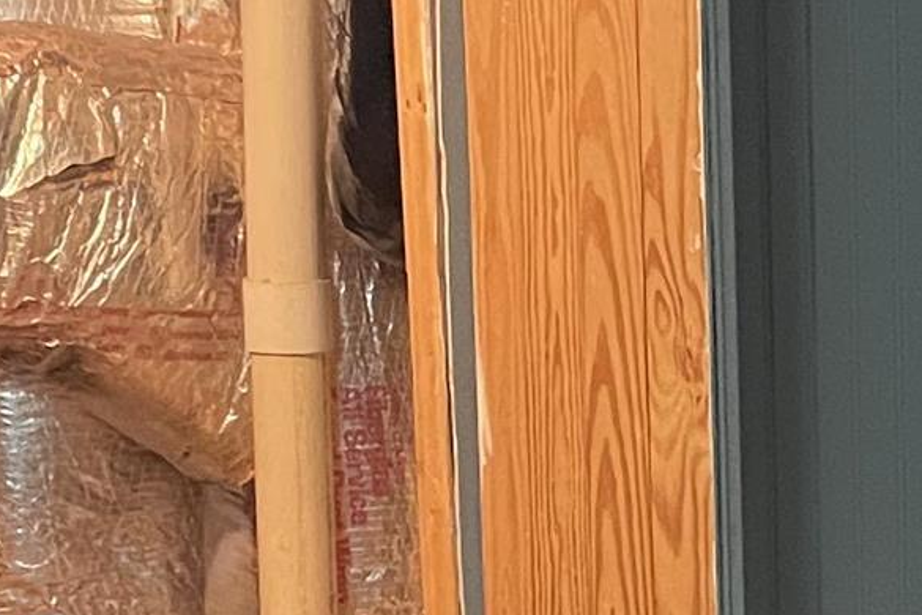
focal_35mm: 142
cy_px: 705
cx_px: 1151
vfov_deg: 9.5
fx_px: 3636
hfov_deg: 14.0
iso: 500
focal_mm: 4.2
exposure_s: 1/60
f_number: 1.6
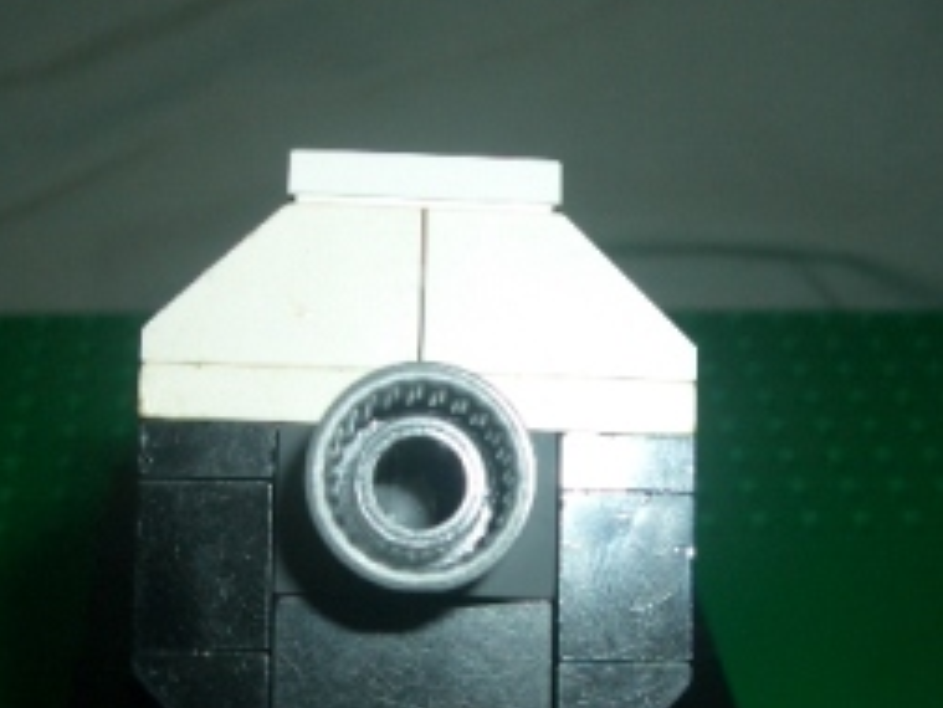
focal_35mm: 62
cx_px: 436
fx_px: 1690
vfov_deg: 23.5
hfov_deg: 31.2
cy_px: 511
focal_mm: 5.8
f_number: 4.3
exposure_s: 1/60
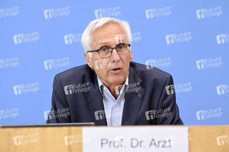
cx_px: 114
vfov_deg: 11.0
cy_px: 76
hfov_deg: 16.4
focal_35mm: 125
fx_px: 795
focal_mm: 125
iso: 3200
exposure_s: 1/800
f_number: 4.5
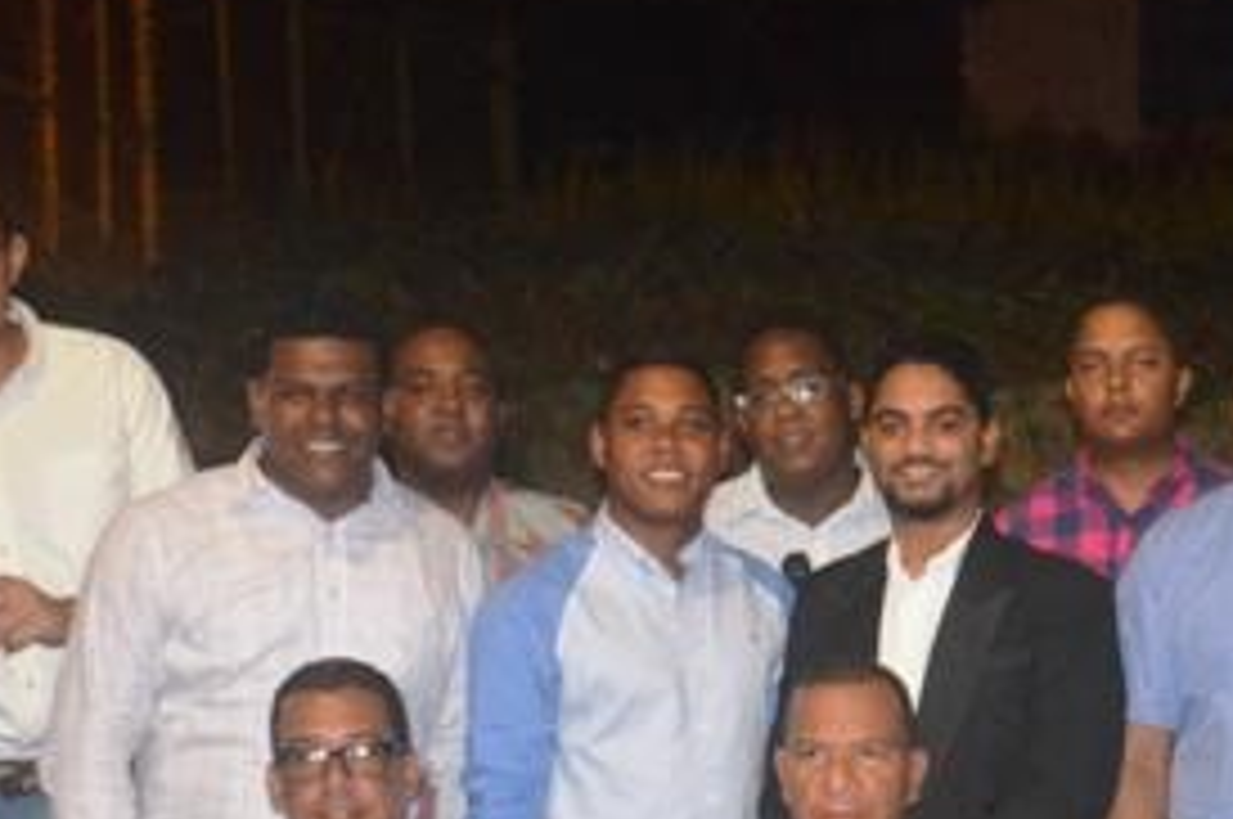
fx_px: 2634
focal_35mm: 77
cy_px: 742
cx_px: 922
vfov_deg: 17.4
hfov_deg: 26.0
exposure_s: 1/60
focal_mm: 22
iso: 3200
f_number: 3.8
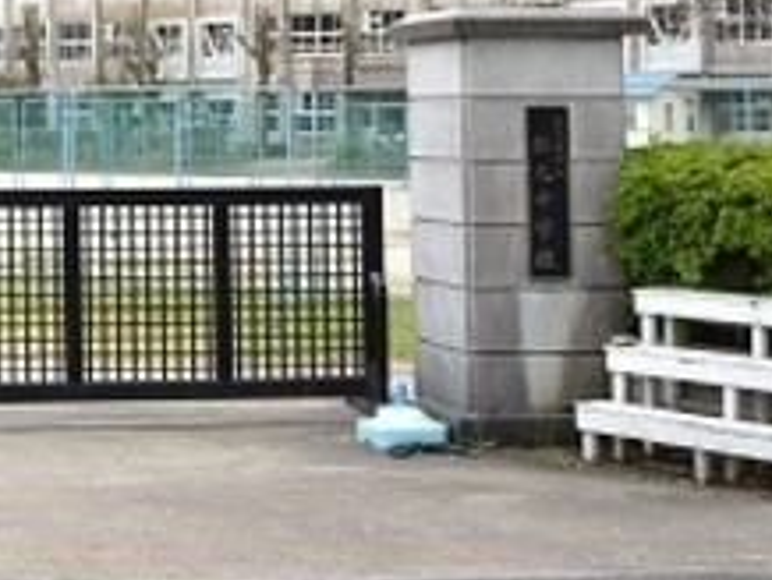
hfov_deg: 18.8
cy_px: -5
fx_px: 2210
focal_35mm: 99
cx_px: -149
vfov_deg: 14.7
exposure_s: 1/500
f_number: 3.5
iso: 160
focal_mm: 20
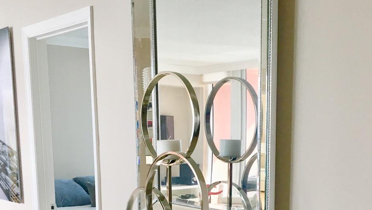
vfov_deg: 20.9
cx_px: 231
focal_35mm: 55
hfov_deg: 37.6
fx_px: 543
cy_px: 226
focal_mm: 4.15
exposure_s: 1/30
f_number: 2.2
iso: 25
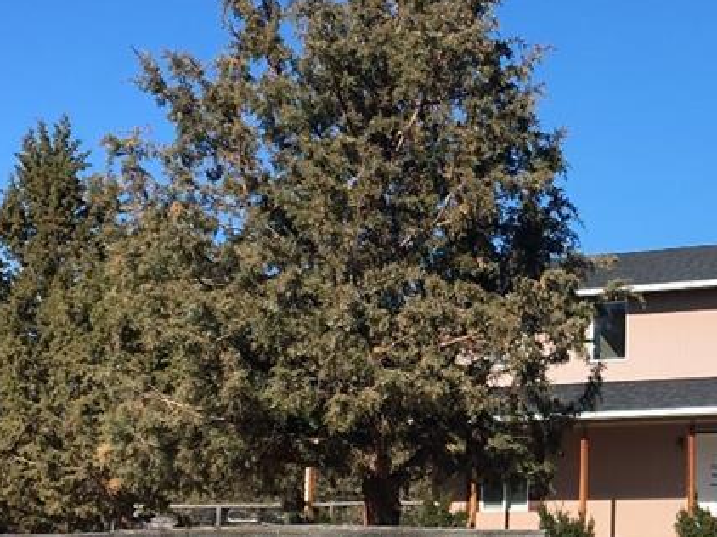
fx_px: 2132
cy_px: 292
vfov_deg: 14.4
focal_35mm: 103
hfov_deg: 18.8
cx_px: 632
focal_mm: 4.15
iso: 25
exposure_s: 1/1637
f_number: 2.2
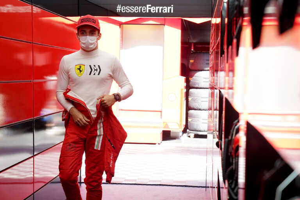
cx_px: 150
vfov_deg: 24.6
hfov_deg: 36.2
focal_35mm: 55
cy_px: 100
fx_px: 458
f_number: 5
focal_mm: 55
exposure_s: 1/100
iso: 640
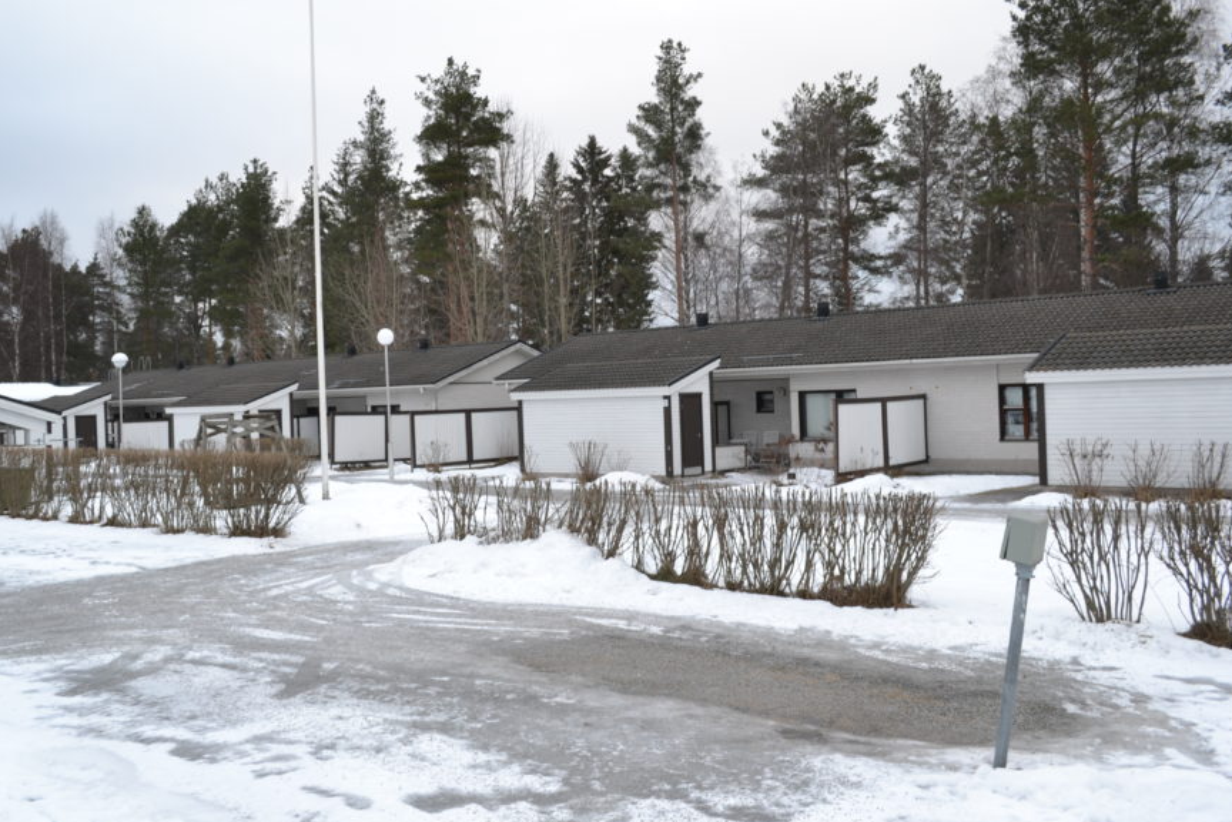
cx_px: 545
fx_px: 1095
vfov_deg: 41.1
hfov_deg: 58.6
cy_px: 383
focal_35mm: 32
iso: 400
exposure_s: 1/100
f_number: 5
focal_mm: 18
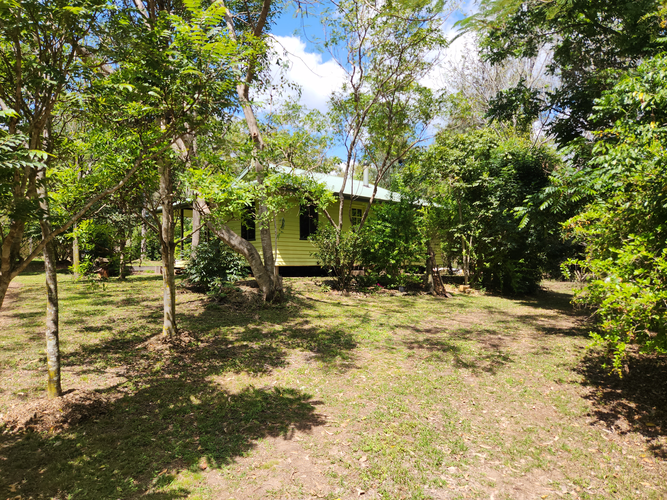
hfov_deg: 73.9
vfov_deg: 58.9
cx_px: 334
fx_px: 443
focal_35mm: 23
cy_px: 250
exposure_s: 1/823
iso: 20
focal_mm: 5.4
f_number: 1.8
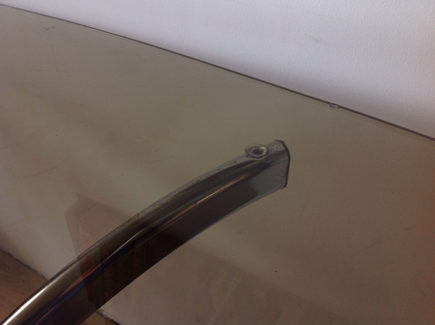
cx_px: 218
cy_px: 162
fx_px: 439
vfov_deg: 40.6
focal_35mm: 35
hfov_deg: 52.7
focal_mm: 4.28
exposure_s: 1/24
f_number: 2.4
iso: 64
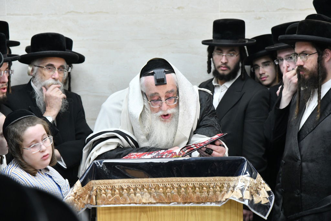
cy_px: 110
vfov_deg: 12.5
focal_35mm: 110
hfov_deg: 18.6
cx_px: 166
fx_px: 1011
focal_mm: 110
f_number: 6.3
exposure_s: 1/100
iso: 2000
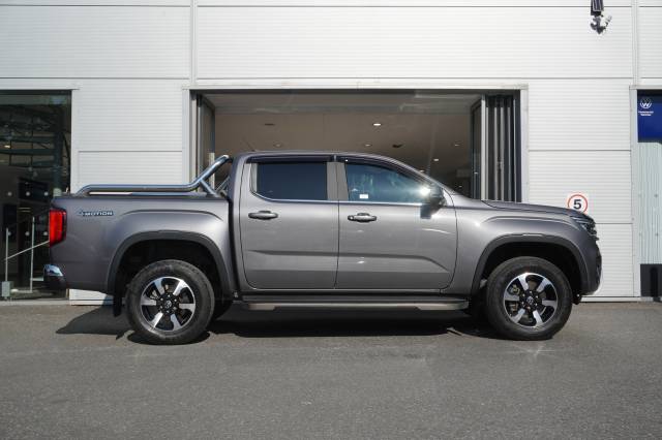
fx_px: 689
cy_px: 220
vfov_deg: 35.5
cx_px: 331
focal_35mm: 38
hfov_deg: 51.3
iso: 100
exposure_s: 1/320
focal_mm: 25
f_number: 6.3
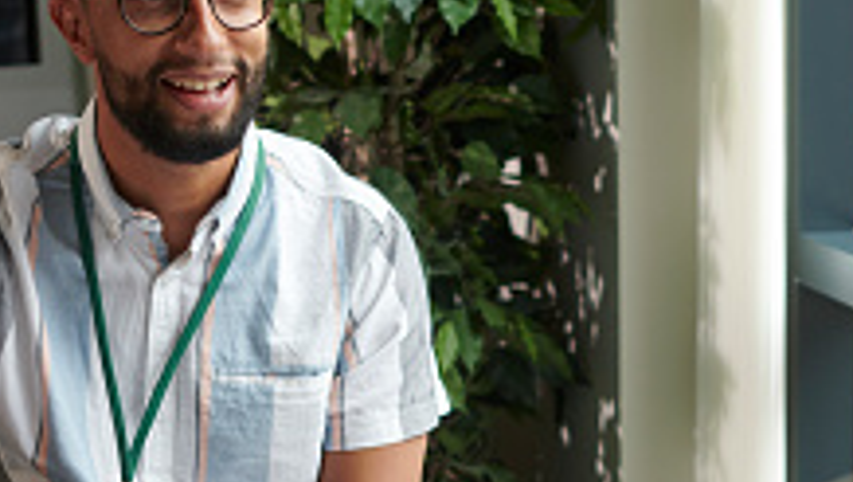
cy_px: 433
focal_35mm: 122
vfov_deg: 9.9
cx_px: 495
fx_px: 2761
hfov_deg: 17.5
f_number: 2.8
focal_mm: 50
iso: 640
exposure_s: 1/250
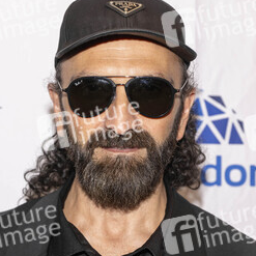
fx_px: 1130
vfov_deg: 12.9
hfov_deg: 12.9
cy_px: 178
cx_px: 120
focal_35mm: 135
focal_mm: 98
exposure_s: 1/200
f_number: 5.6
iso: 800
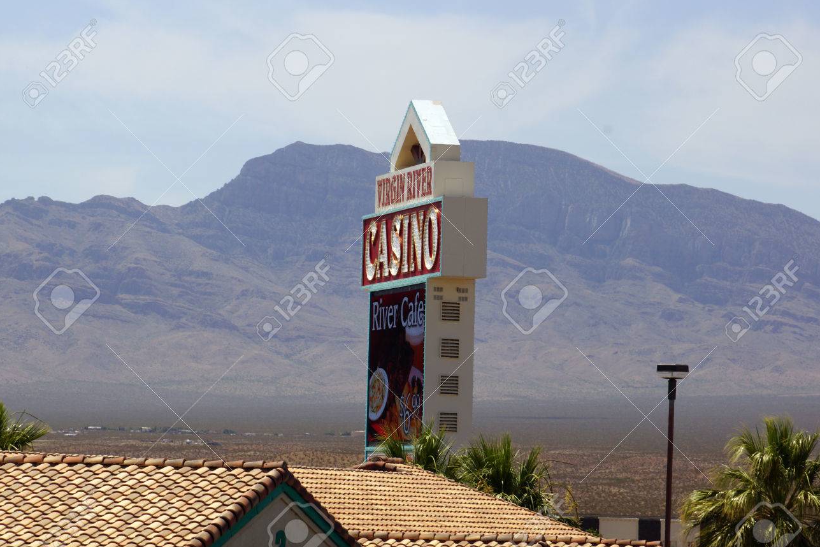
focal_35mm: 205
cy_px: 275
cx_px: 412
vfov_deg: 6.7
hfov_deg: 10.1
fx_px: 4658
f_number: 11
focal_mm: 135
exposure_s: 1/320
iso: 100
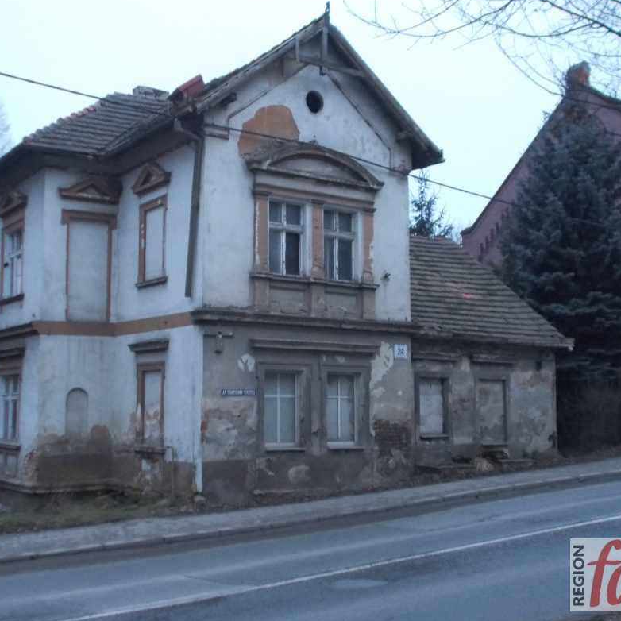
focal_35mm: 47
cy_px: 306
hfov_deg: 36.0
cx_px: 278
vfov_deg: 36.1
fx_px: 954
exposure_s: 1/40
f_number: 3.9
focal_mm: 6.9
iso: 640
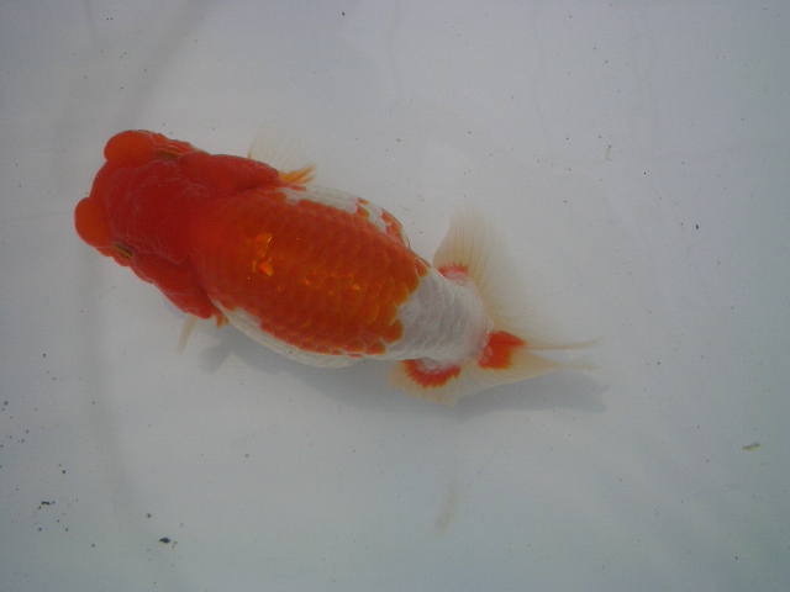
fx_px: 799
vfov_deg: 40.7
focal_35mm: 35
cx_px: 395
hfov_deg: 52.6
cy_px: 296
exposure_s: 1/2000
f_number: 4.3
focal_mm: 5.8
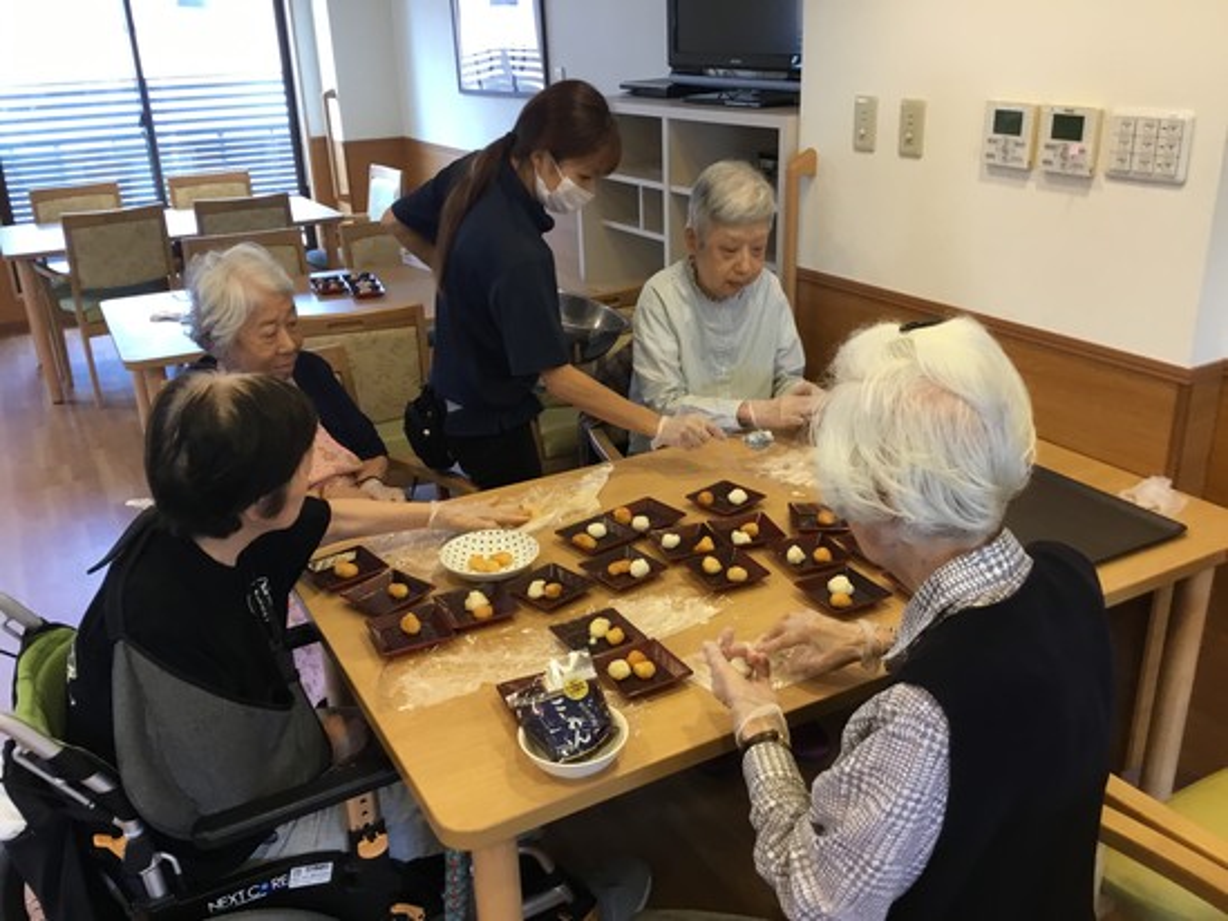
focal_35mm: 31
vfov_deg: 45.5
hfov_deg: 58.3
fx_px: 1100
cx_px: 614
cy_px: 460
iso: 64
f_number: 2.4
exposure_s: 1/30
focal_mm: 3.3
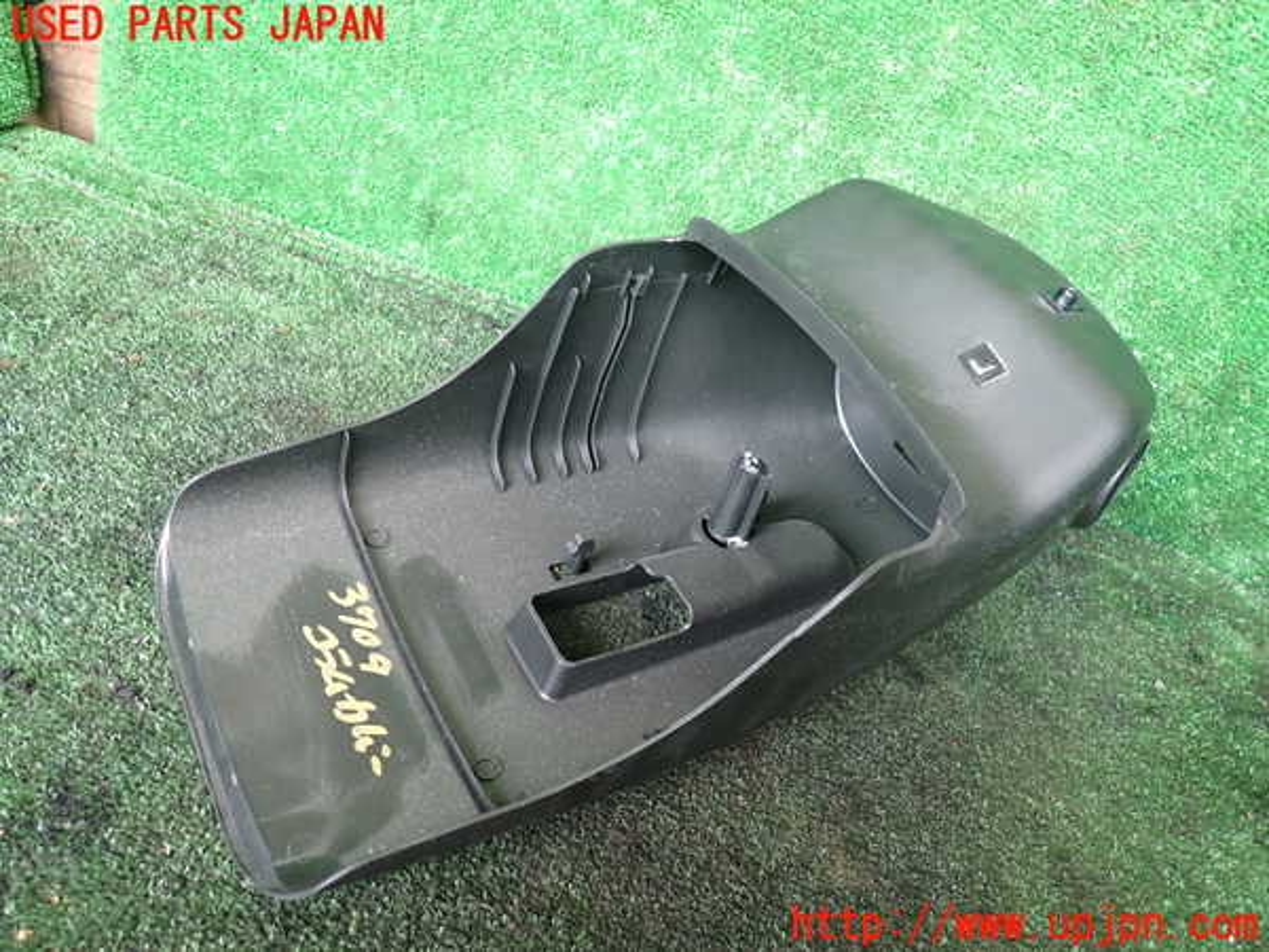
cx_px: 634
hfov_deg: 69.4
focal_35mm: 25
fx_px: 916
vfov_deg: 54.9
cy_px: 476
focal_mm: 4.5
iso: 200
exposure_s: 1/40
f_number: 2
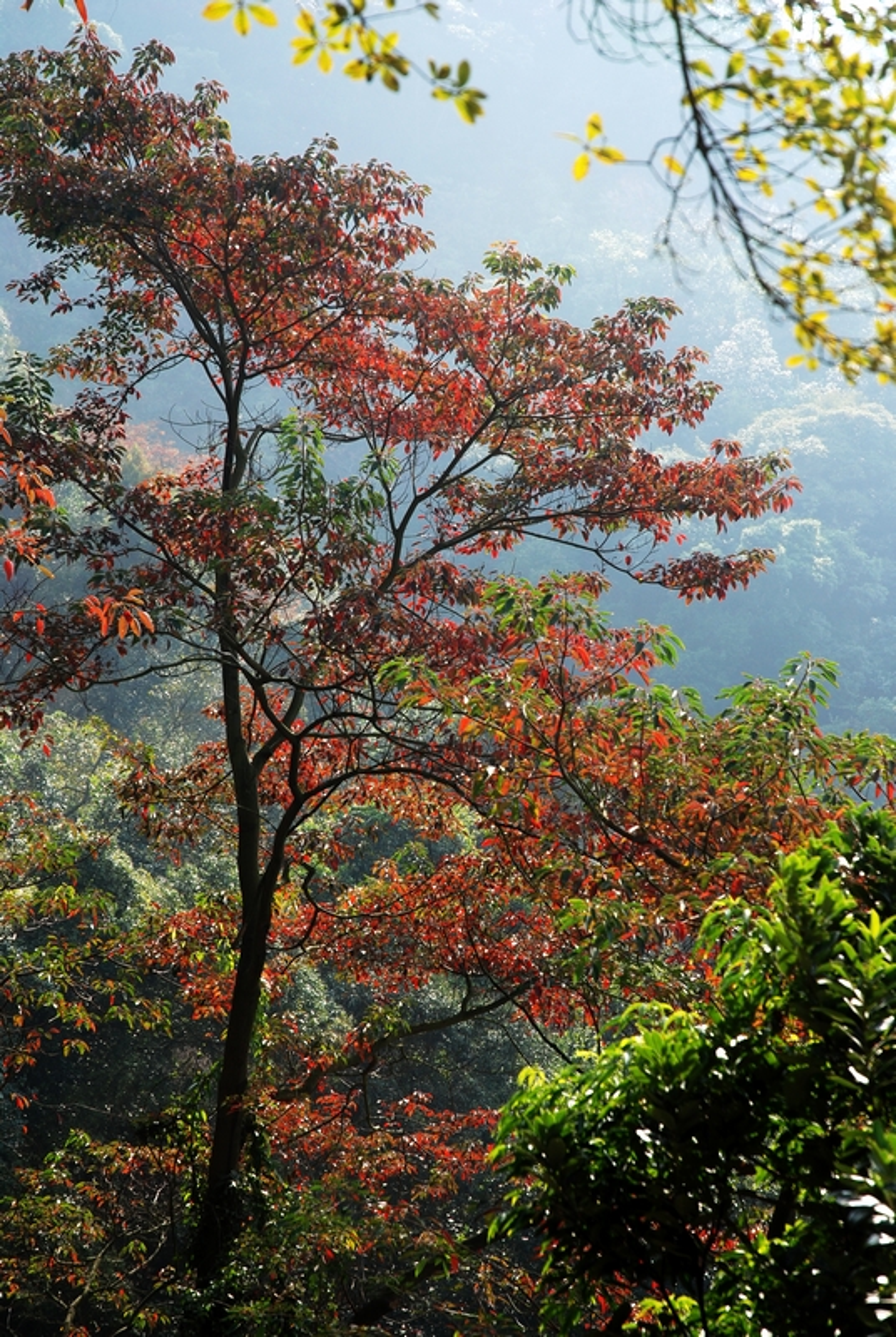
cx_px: 448
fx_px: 3348
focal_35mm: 90
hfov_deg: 15.2
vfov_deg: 22.6
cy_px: 668
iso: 100
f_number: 5
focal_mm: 60
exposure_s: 1/200
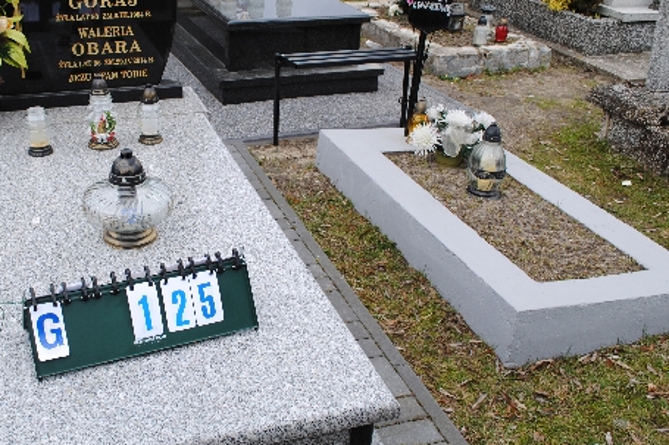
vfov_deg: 35.0
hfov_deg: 49.9
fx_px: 706
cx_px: 231
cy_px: 200
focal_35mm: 38
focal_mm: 18
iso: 100
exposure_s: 1/200
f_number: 7.1
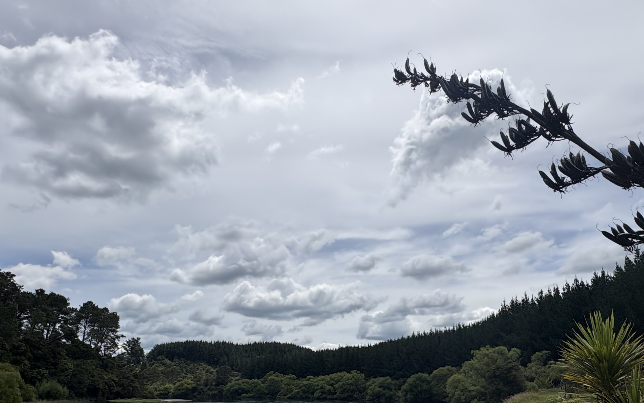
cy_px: 313
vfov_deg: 47.0
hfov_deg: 72.4
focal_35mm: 25
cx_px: 348
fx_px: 439
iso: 50
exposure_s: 1/6135
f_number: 2.2
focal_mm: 2.22
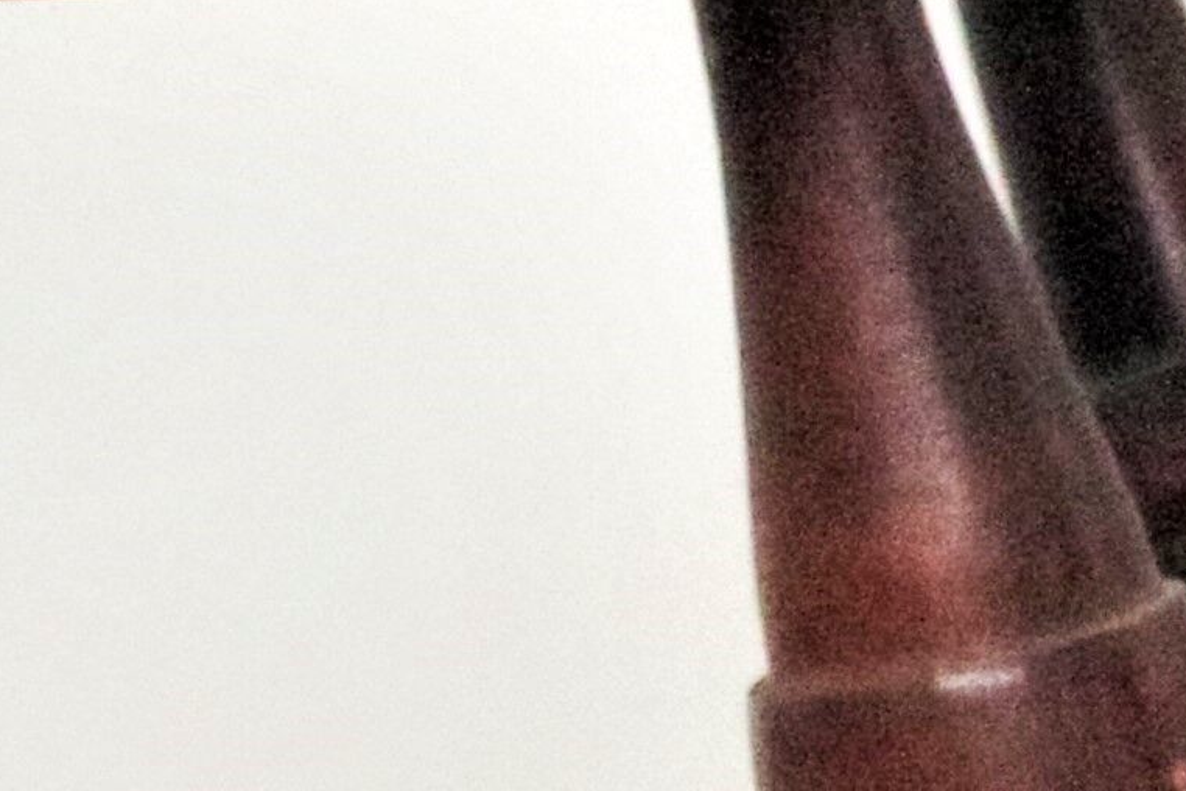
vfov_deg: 3.5
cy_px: 940
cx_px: 4122
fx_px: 12946
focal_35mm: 393
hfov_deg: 4.9
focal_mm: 35
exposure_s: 1/125
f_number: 4.5
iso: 3200
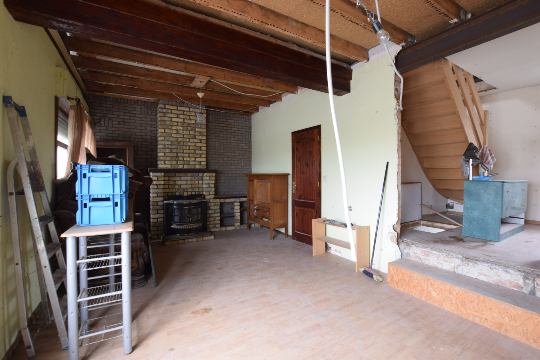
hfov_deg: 100.4
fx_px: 225
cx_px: 270
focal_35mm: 15
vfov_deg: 77.4
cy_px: 180
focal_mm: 10
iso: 100
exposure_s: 2.5
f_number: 10
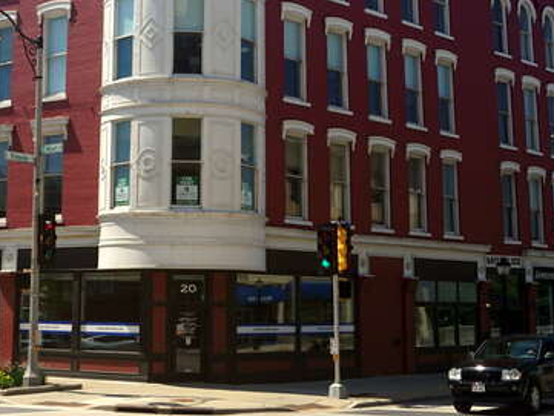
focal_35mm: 67
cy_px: 101
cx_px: 192
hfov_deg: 28.8
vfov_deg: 21.7
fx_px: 1074
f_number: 11
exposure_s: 1/160
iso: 100
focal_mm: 21
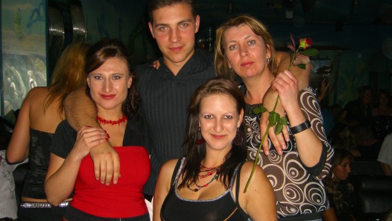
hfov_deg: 48.3
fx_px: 437
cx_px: 197
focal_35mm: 42
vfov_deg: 28.3
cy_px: 127
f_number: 2.8
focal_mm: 7.9
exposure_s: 1/60
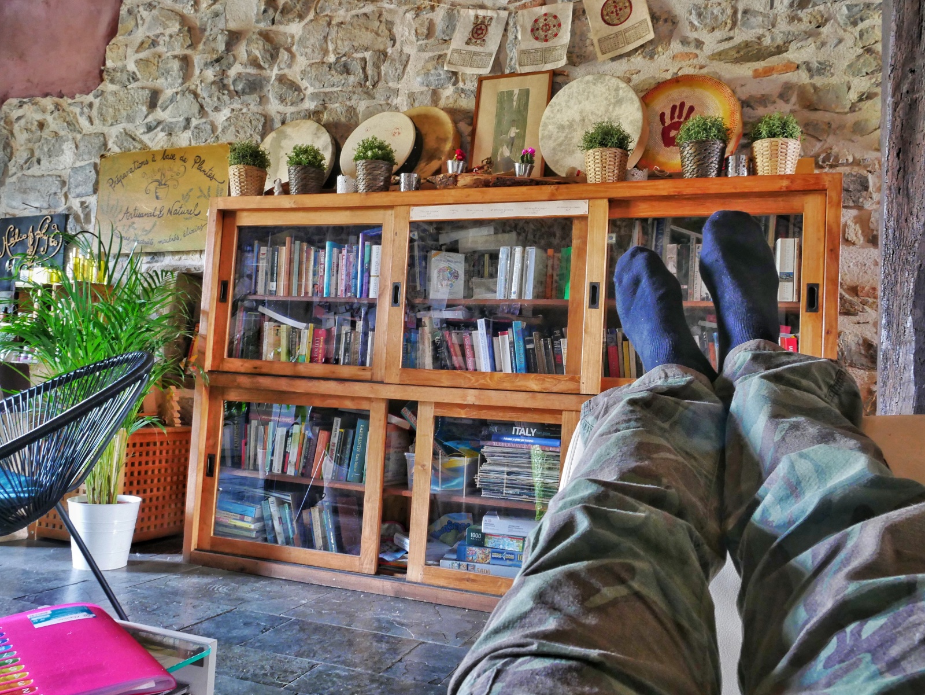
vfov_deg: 46.8
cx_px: 462
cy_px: 348
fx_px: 802
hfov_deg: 59.9
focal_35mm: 30
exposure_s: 1/3.2
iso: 1600
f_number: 9
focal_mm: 15
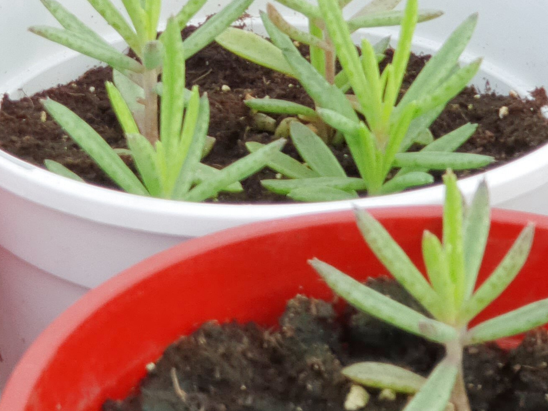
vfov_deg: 9.2
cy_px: -23
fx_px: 2533
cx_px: 204
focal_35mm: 160
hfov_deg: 12.3
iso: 40
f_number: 2.4
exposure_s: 1/139
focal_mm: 6
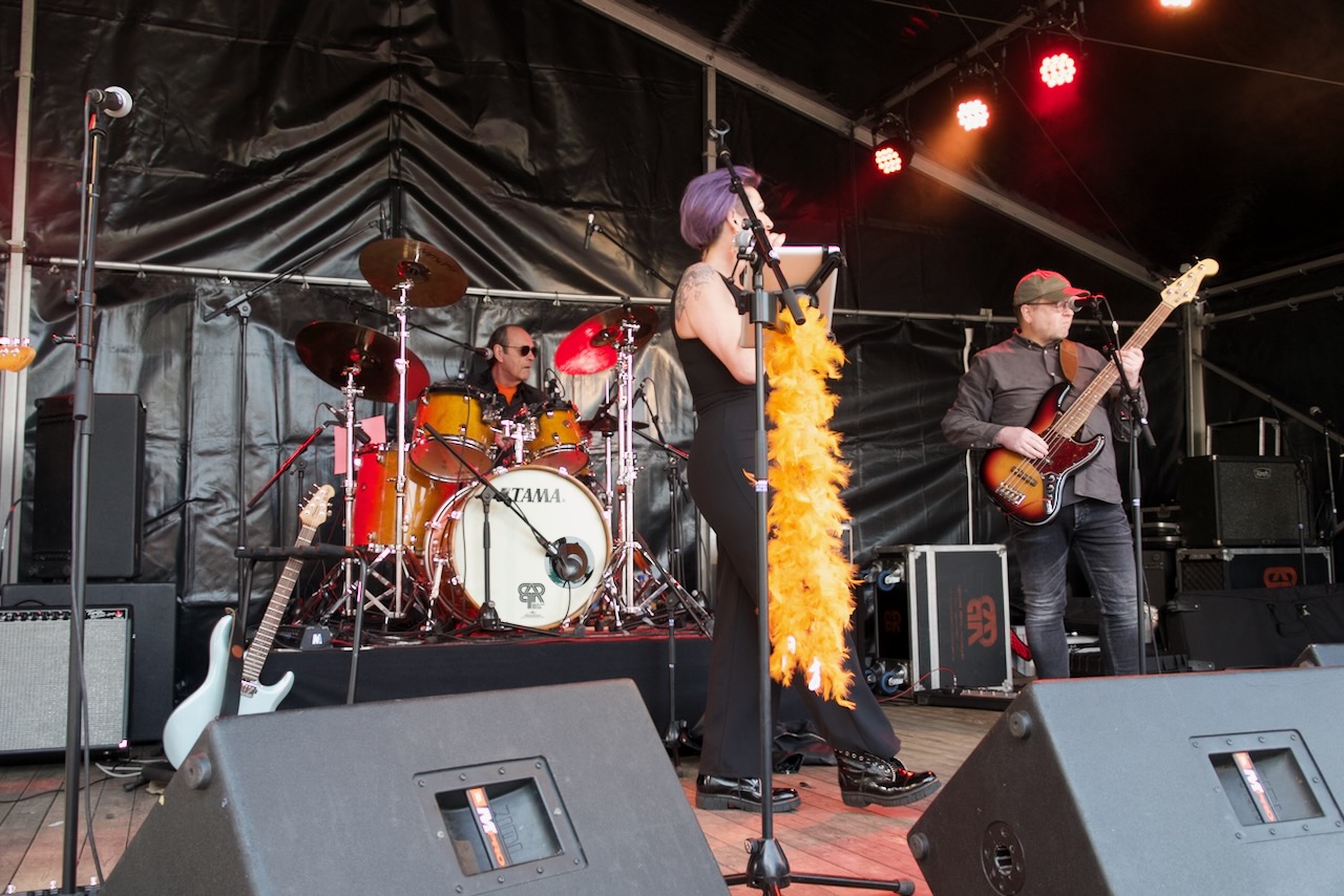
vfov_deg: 38.9
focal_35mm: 34
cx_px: 672
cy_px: 448
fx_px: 1270
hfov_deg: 55.8
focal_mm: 12.33
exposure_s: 1/250
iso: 400
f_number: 2.8
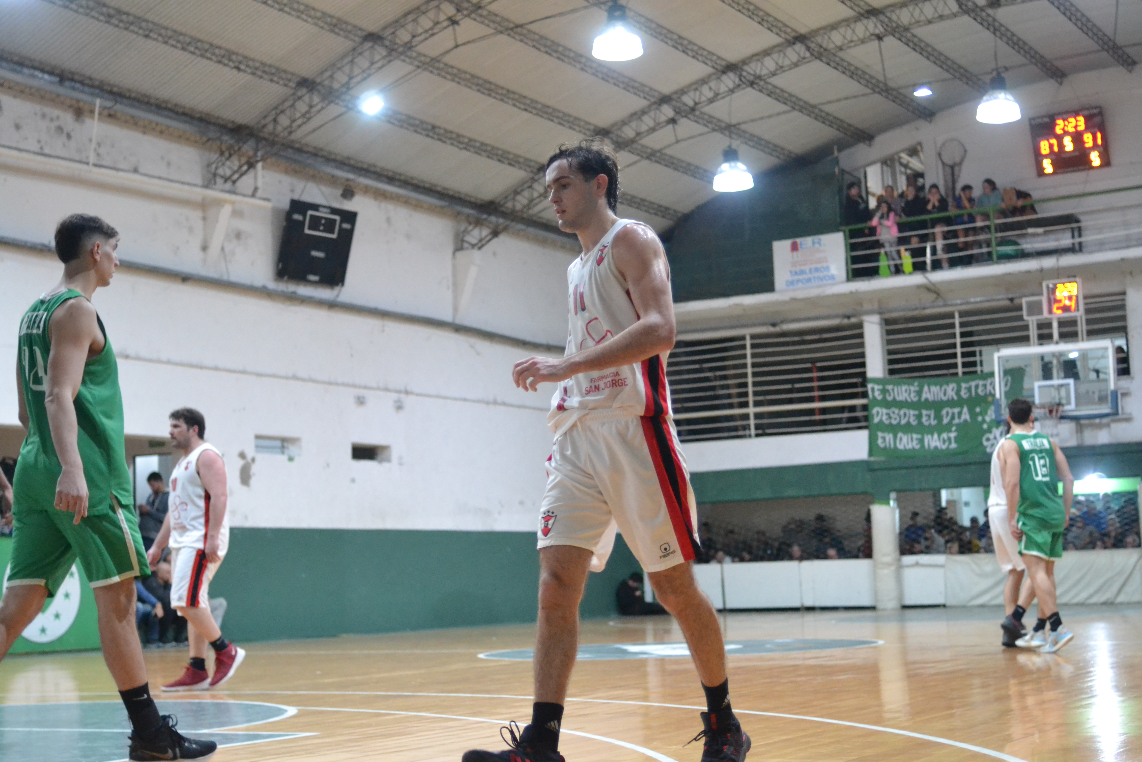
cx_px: 571
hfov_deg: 37.9
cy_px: 381
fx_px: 1665
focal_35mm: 52
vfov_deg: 25.8
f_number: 4
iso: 3200
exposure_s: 1/250
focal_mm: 35
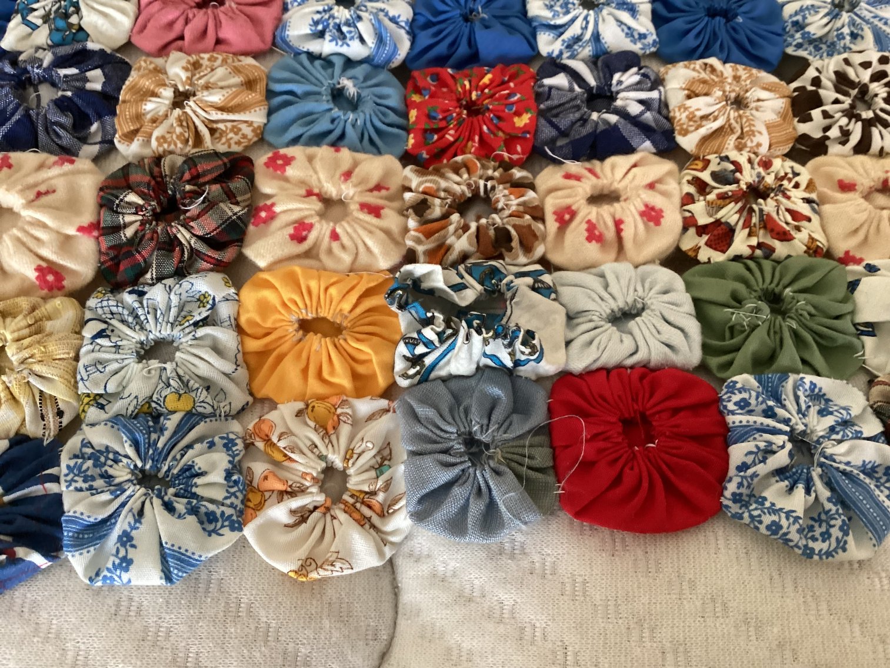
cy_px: 334
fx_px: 797
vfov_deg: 45.4
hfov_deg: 58.3
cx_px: 445
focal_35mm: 31
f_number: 2.4
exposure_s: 1/60
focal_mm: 3.3
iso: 320
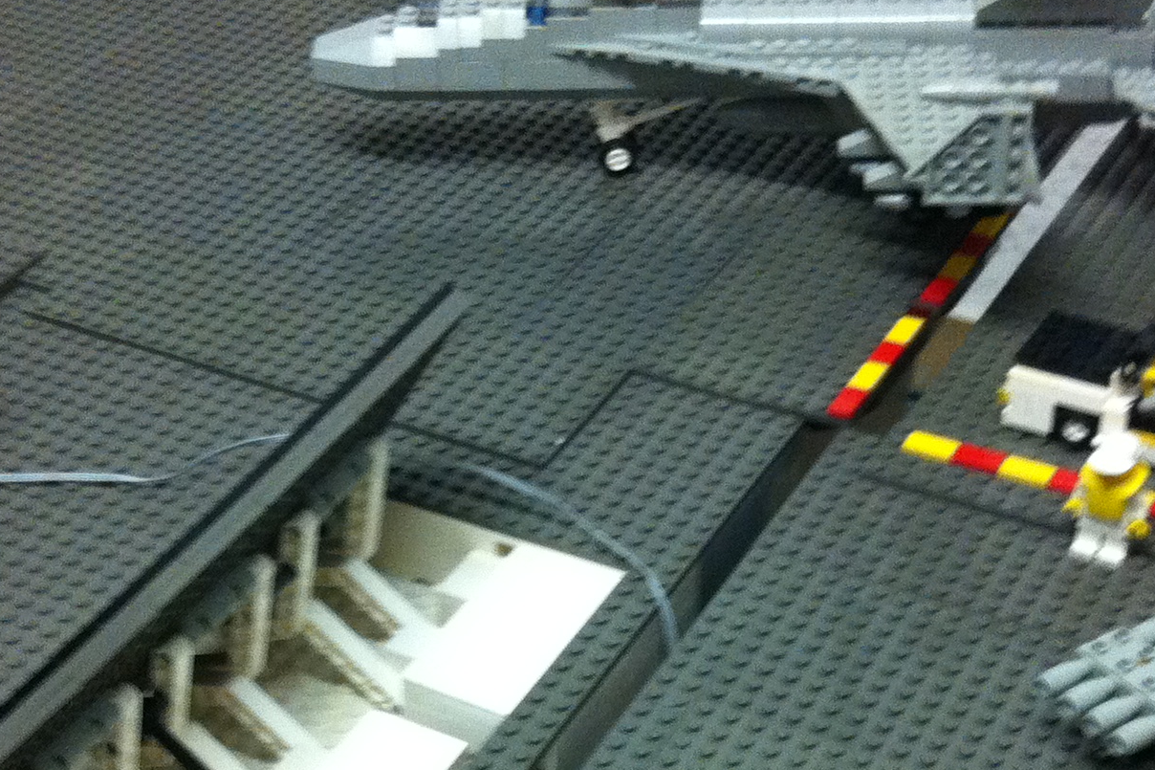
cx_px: 525
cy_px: 697
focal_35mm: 78
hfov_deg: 26.0
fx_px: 2502
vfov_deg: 17.2
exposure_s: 1/17
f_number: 2.8
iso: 250
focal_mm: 3.85
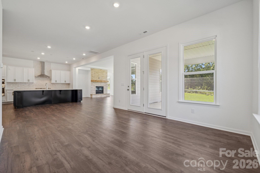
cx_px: 130
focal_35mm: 15
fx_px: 108
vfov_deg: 77.3
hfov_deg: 100.4
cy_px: 86
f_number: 7.1
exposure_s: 1/50
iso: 160
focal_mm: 15
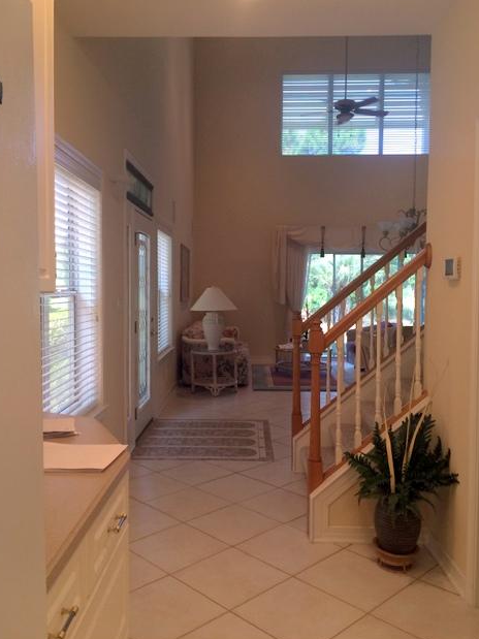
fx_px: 554
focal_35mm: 30
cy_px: 314
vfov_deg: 60.0
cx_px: 234
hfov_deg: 46.8
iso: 40
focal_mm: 4.15
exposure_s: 1/40
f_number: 2.2
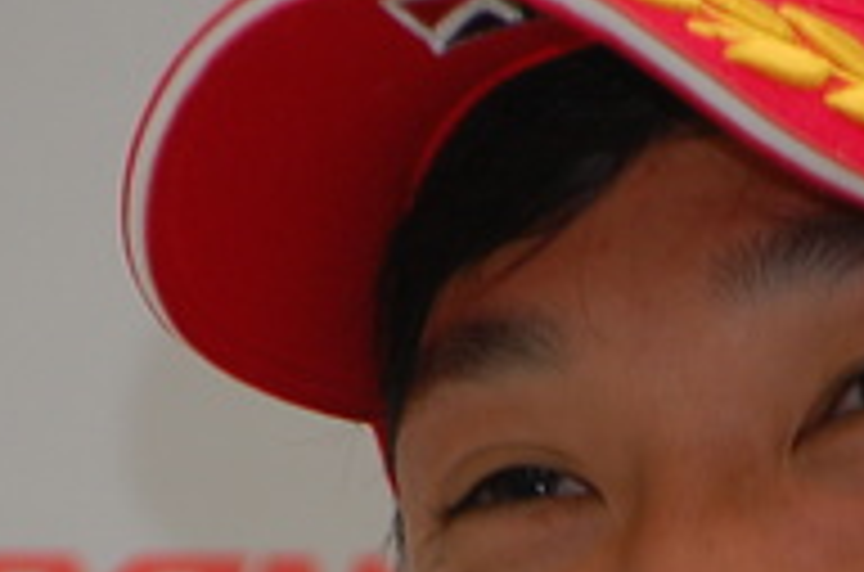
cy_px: 914
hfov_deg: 2.7
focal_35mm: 763
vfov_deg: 1.8
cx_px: 490
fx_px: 18264
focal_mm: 135
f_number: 5
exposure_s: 1/60
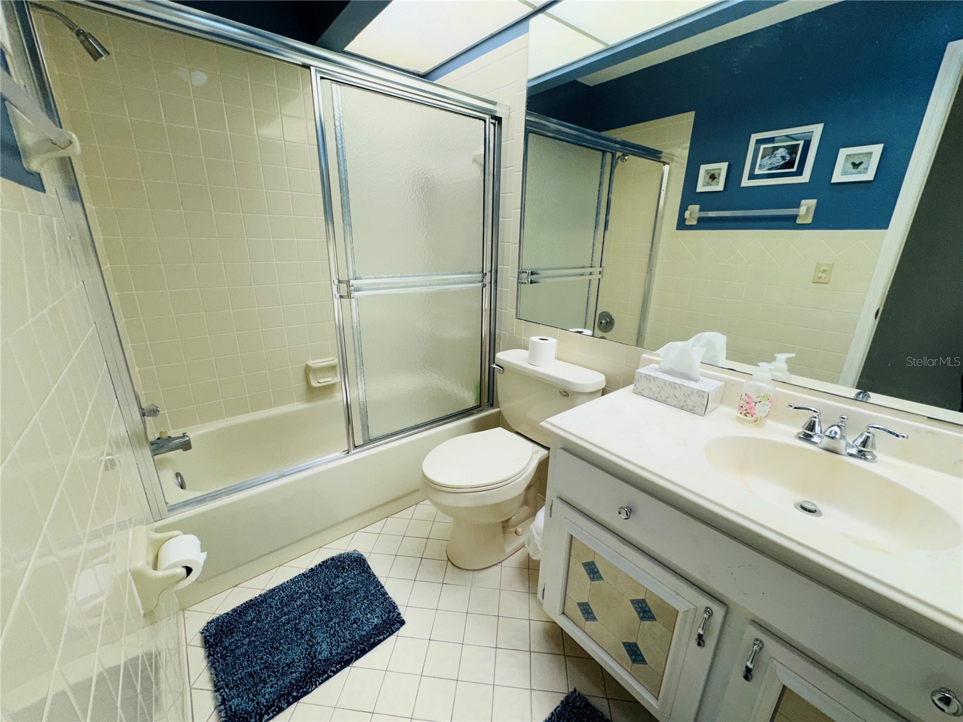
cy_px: 361
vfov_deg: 85.7
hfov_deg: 102.1
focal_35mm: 14
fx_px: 389
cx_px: 482
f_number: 2.2
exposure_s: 1/120
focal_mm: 2.22
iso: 64
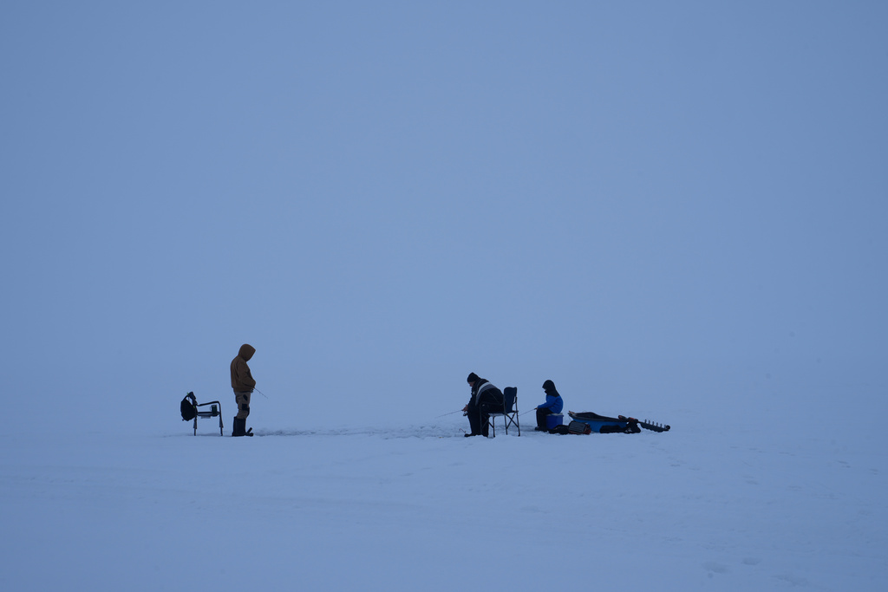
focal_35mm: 70
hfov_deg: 28.8
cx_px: 444
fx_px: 1727
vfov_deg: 19.5
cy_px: 296
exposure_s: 1/100
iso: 100
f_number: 16
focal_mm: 70
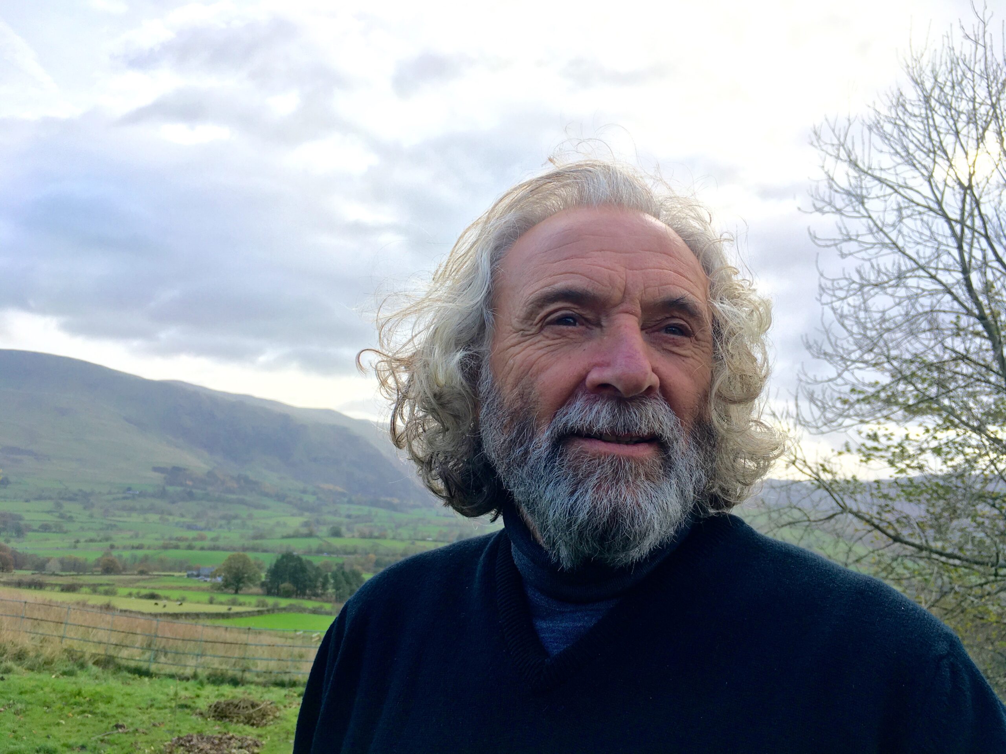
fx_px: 843
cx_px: 503
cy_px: 377
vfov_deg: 48.2
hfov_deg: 61.7
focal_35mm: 29
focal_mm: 4.15
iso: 25
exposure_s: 1/472
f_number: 2.2
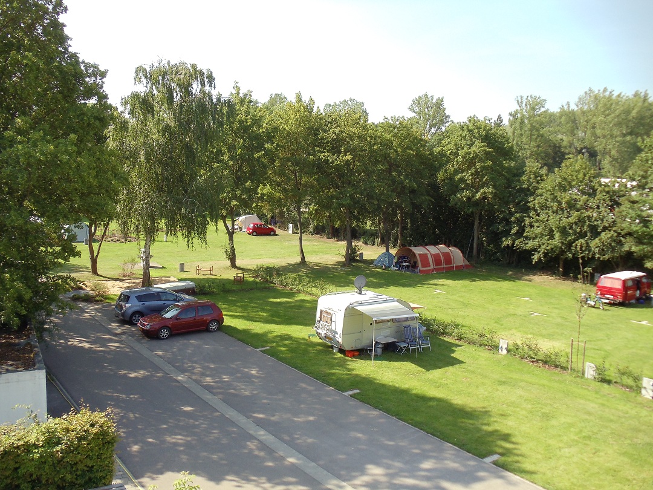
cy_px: 245
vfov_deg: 32.9
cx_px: 326
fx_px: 830
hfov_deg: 42.9
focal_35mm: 44
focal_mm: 6
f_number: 3.5
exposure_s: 1/500
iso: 100
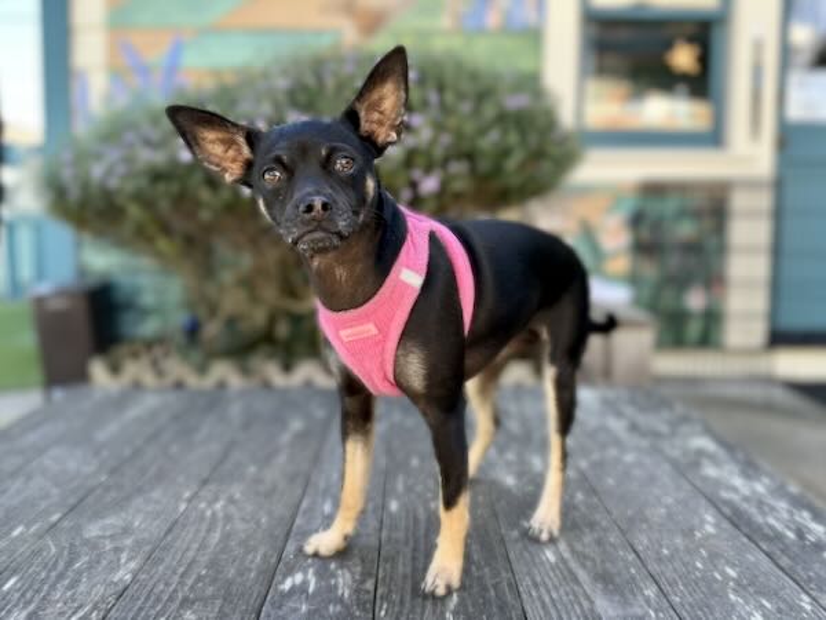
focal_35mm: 24
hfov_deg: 71.6
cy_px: 310
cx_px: 413
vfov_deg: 56.8
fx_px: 573
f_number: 1.78
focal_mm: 6.86
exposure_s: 1/376
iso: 80
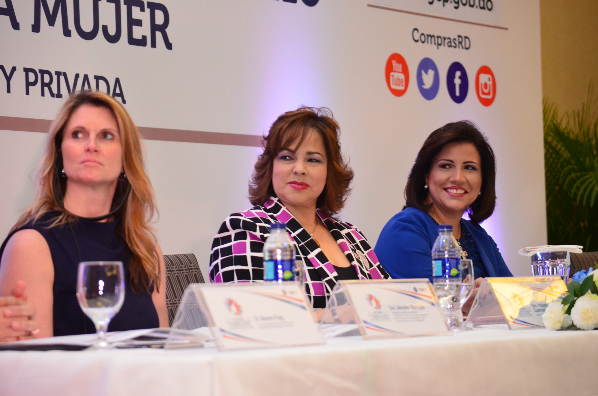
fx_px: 2039
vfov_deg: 11.1
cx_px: 299
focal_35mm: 123
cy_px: 198
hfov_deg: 16.7
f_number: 4.2
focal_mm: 82
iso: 2000
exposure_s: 1/60
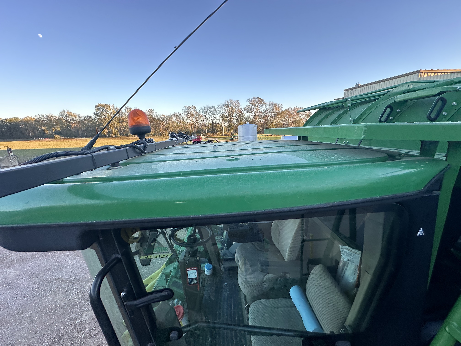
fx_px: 186
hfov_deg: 102.1
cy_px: 173
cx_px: 230
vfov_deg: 85.7
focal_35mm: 14
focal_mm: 2.22
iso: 40
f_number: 2.2
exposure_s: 1/183
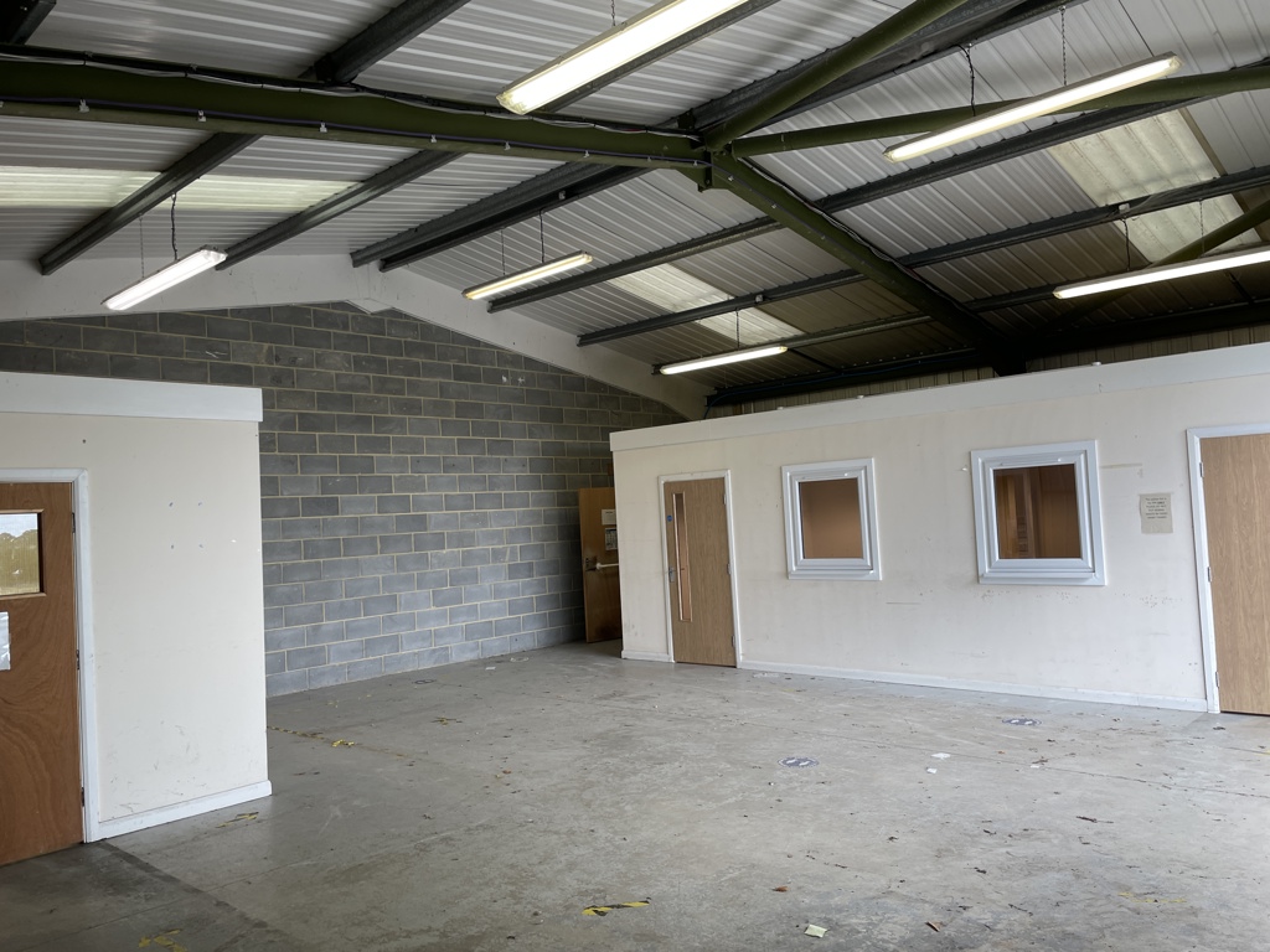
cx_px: 635
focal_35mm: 26
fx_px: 954
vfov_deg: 53.1
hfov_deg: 67.3
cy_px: 476
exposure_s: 1/116
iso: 32
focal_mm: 4.2
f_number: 1.6
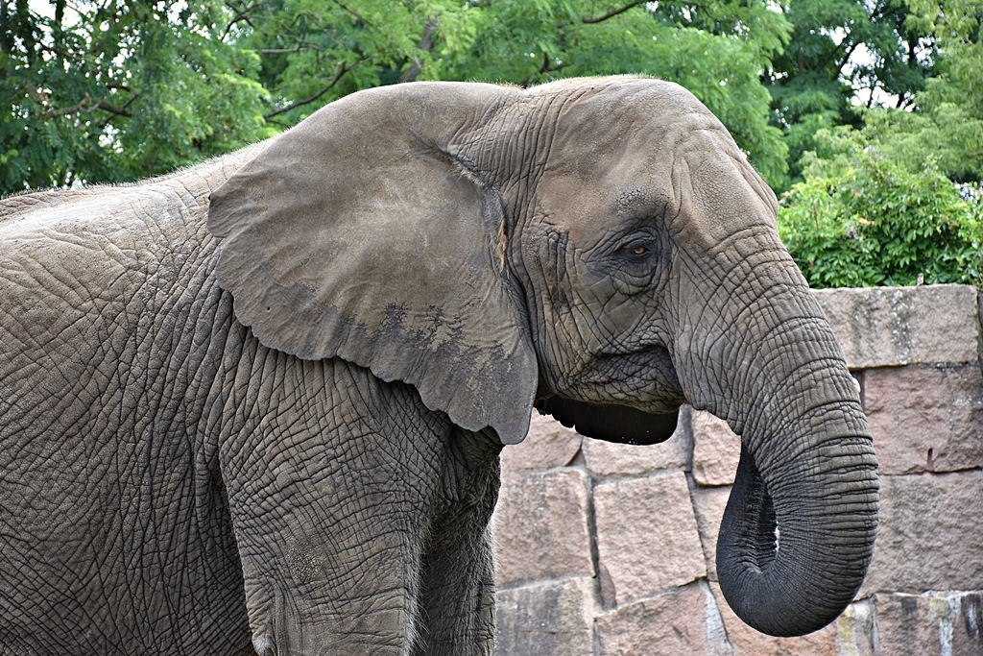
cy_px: 328
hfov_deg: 16.1
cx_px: 492
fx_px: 3482
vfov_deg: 10.8
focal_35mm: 128
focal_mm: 85
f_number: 5.3
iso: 400
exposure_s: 1/320
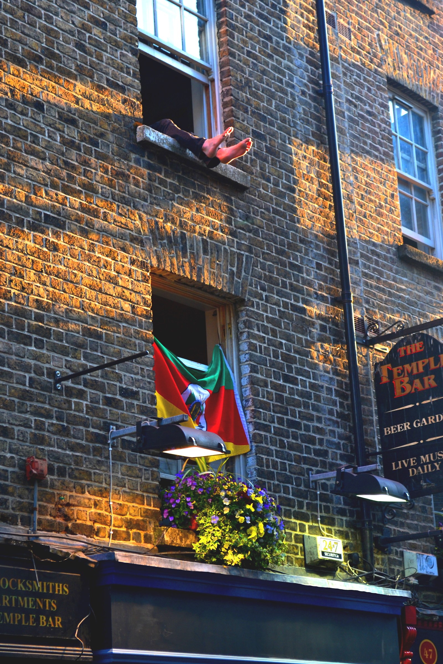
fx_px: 1523
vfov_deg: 24.6
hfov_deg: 16.6
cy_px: 332
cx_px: 222
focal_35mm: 82
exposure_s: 1/50
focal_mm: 55
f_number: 8
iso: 400
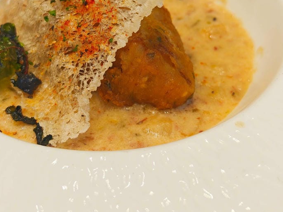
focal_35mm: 61
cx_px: 129
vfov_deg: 23.7
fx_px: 498
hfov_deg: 31.7
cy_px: 43
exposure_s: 1/120
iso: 250
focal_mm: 8.72
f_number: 2
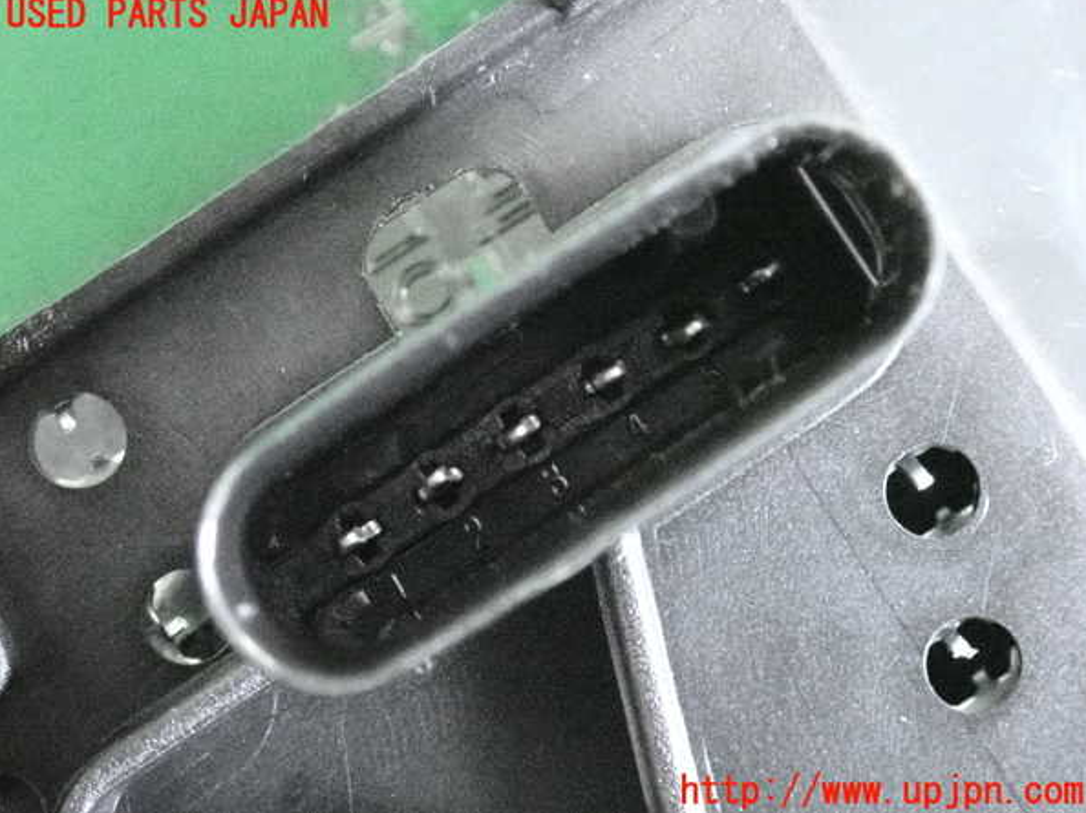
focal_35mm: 95
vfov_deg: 15.6
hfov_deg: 20.7
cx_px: 545
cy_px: 404
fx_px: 2979
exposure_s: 1/100
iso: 12800
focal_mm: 16.79
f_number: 4.7
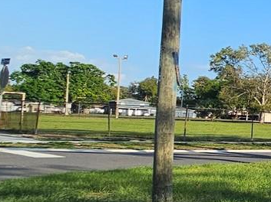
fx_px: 461
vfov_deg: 24.7
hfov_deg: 17.2
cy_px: 125
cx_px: 594
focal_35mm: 59
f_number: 2.2
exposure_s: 1/1476
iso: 50
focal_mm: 2.2
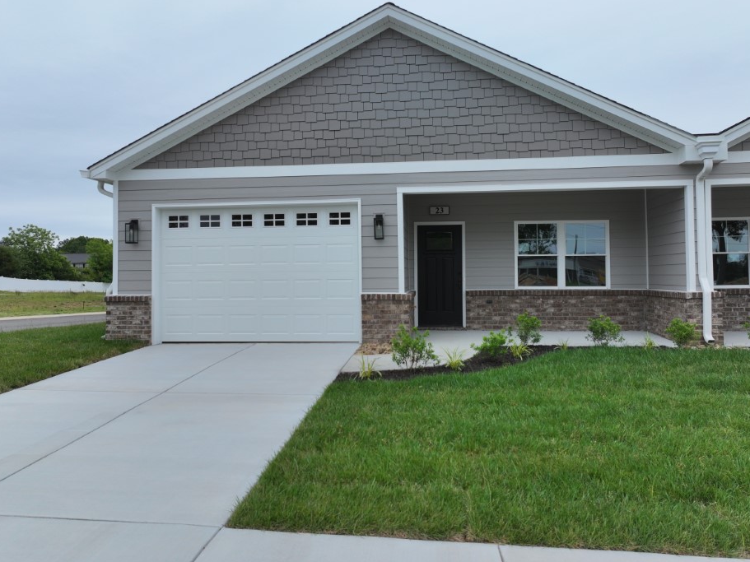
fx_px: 585
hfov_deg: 65.3
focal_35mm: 27
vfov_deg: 51.3
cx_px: 377
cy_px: 261
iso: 160
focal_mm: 12.29
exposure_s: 1/1000
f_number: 2.8
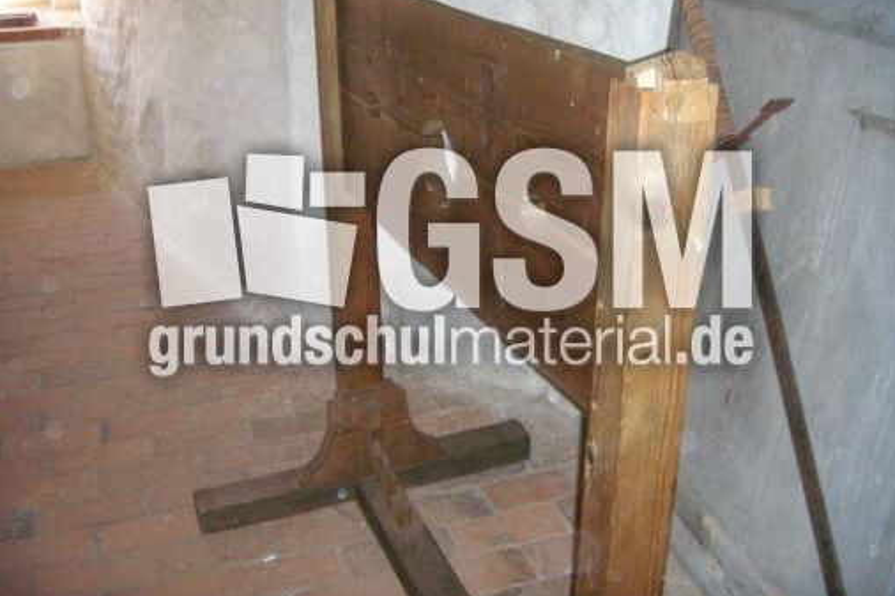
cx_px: 451
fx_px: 994
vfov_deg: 33.3
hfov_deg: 48.5
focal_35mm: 40
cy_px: 262
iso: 400
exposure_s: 1/60.2
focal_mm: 6.4
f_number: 3.5
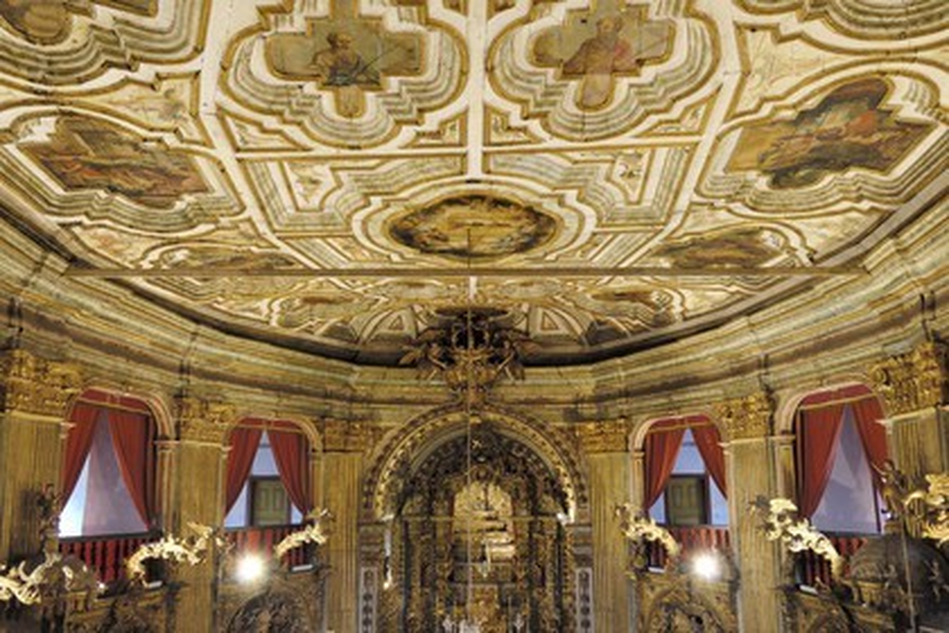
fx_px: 672
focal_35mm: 26
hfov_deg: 70.4
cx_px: 474
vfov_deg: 50.4
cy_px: 316
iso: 100
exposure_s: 1/1.25
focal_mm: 17
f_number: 8
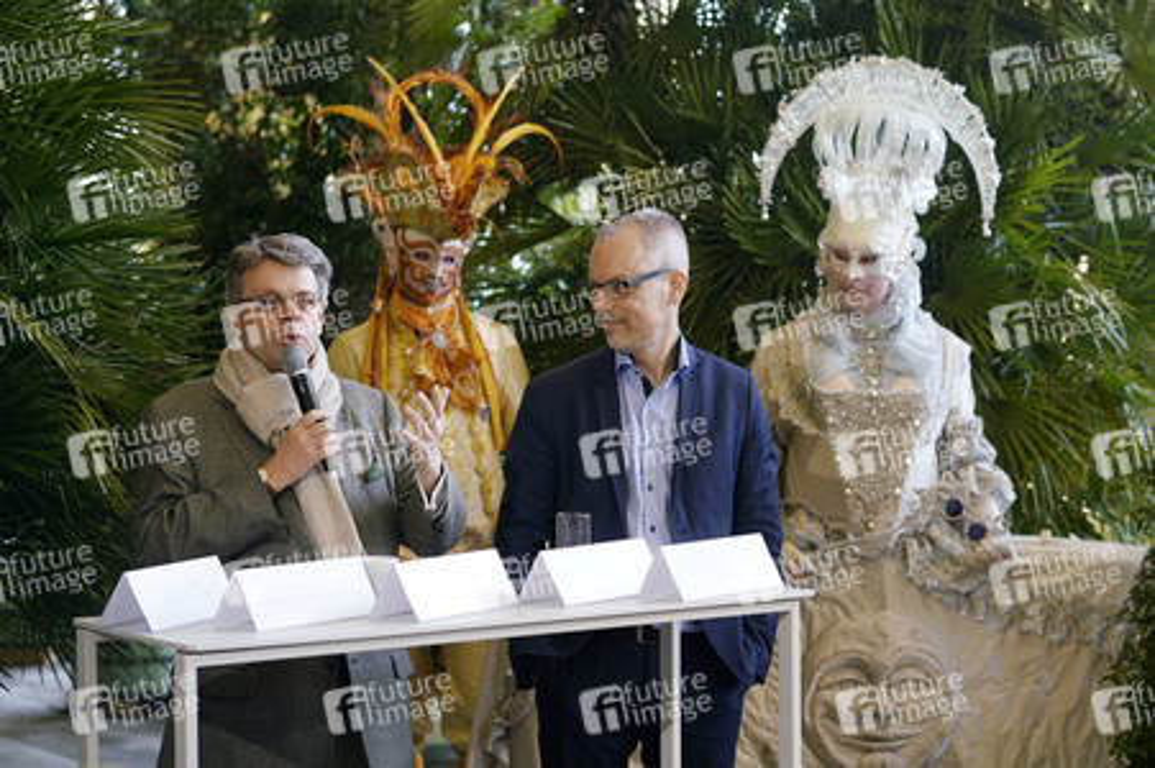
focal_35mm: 85
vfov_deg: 16.0
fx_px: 2725
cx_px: 578
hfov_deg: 23.9
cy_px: 384
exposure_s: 1/100
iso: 320
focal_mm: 85
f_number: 3.5
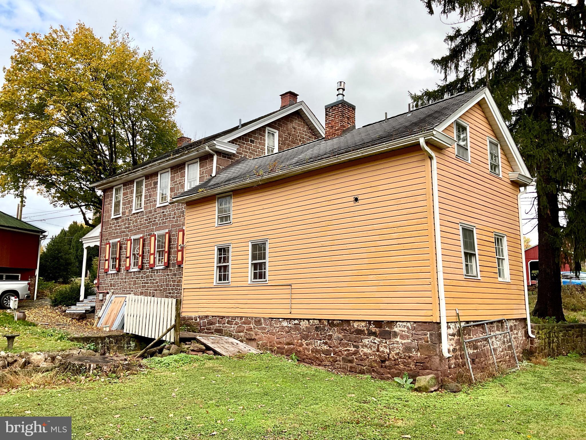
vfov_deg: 48.2
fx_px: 491
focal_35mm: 29
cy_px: 220
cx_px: 293
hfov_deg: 61.7
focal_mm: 3
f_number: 1.8
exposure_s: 1/1121
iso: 16
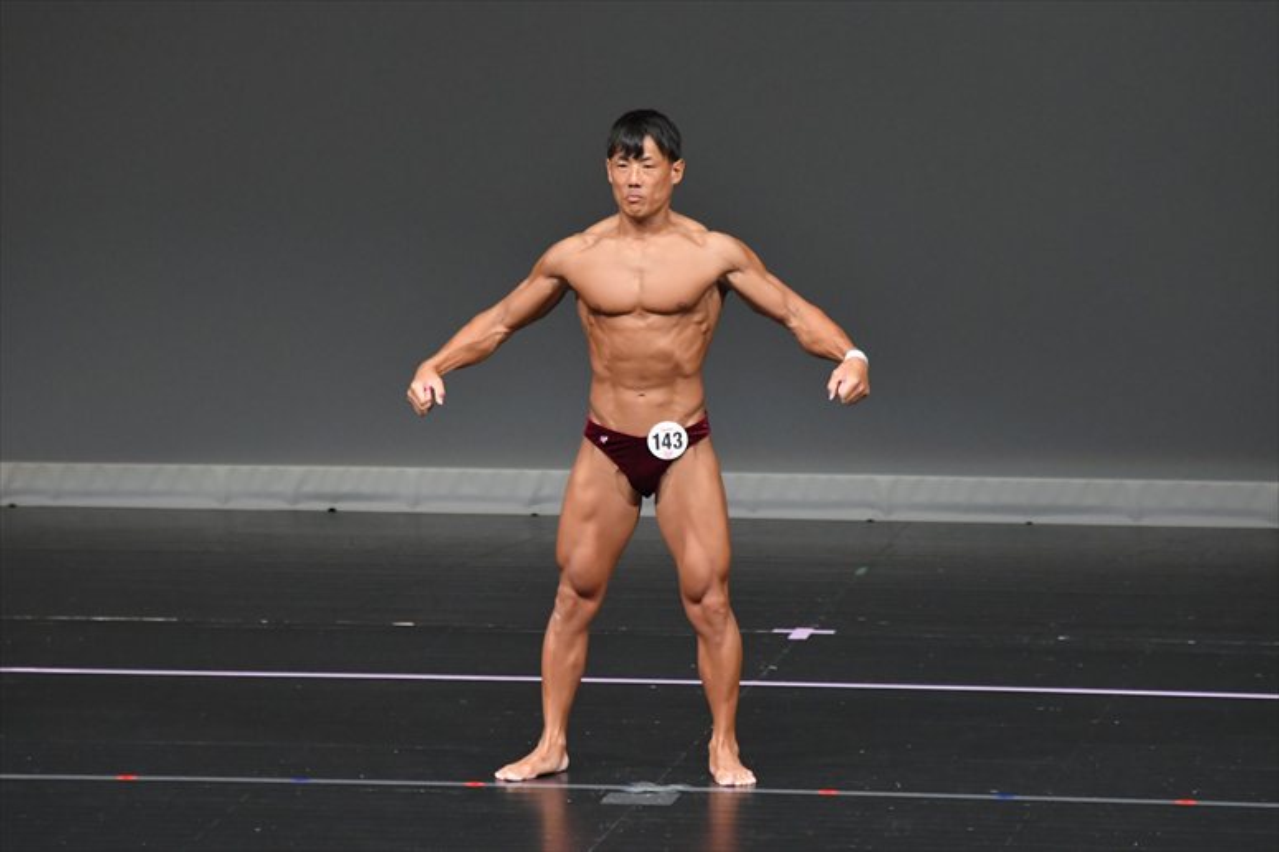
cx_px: 640
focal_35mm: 315
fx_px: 11186
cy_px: 426
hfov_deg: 6.5
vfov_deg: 4.4
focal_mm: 210
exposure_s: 1/400
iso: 4000
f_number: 5.6
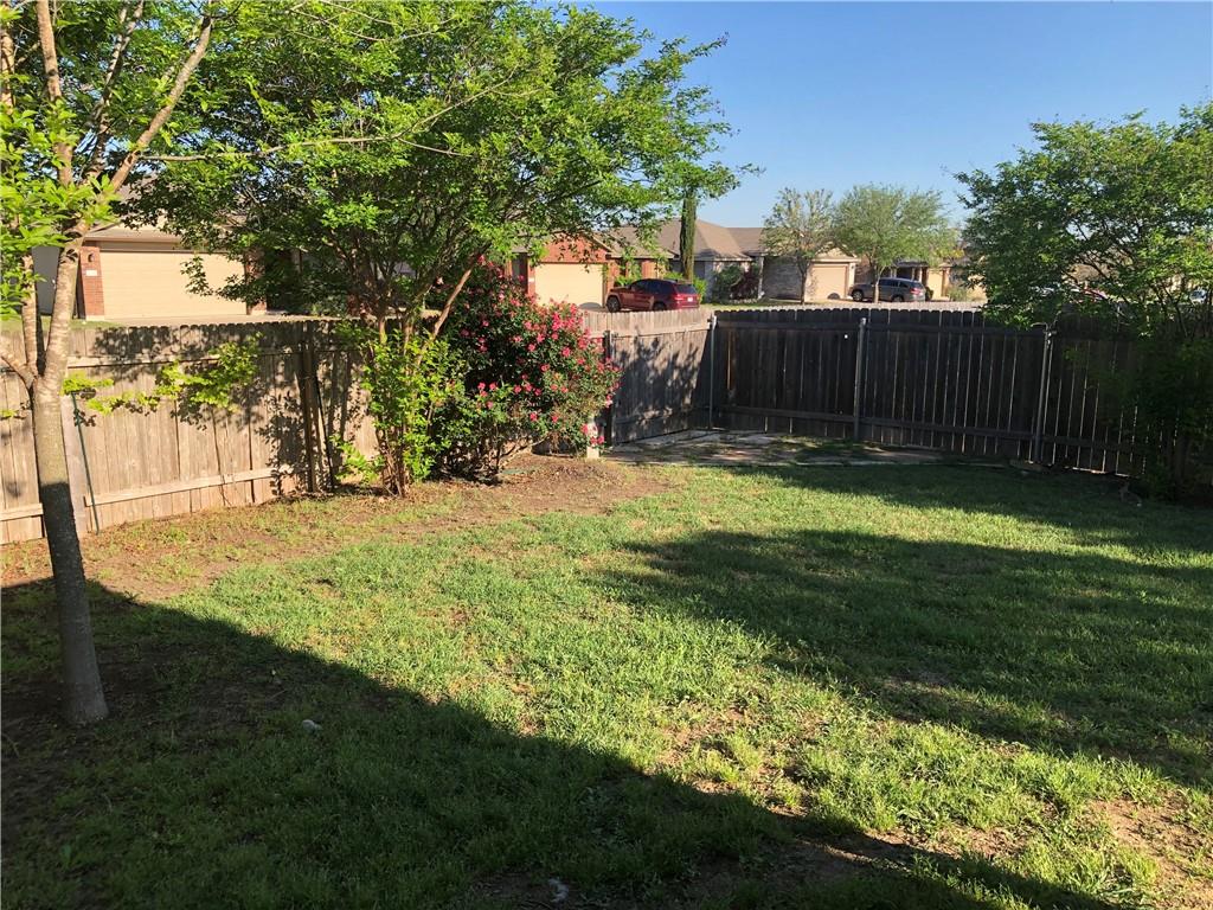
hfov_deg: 63.4
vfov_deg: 49.7
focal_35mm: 28
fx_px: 981
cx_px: 606
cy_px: 455
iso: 20
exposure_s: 1/759
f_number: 1.8
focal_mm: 3.99
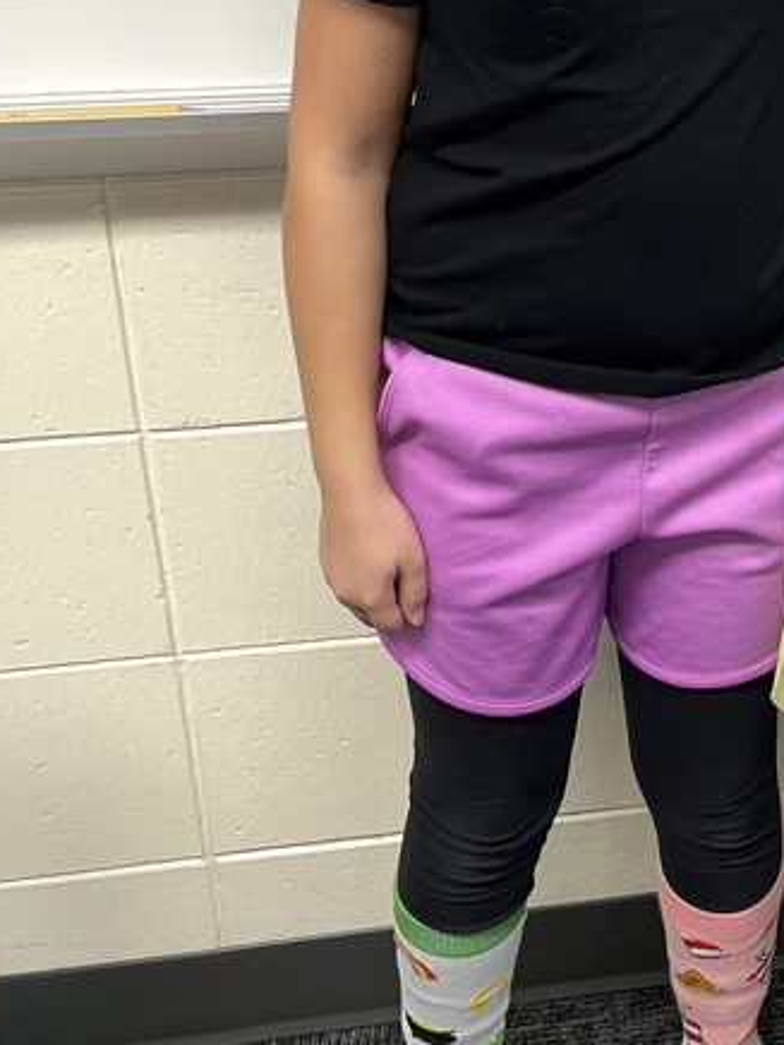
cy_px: 259
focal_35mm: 61
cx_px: 892
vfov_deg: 31.1
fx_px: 1842
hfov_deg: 22.5
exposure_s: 1/120
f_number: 1.6
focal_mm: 5.1
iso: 125
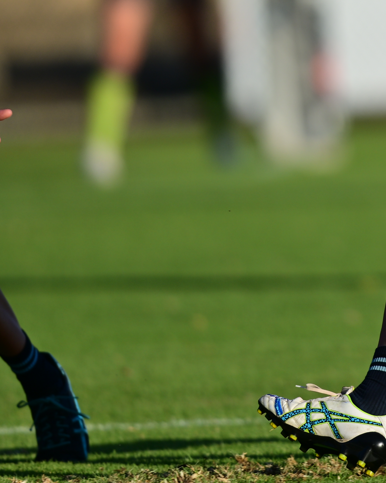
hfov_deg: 1.1
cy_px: -26
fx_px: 19849
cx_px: 536
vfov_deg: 1.4
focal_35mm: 1390
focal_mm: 400
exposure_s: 1/2000
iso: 64
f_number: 2.8
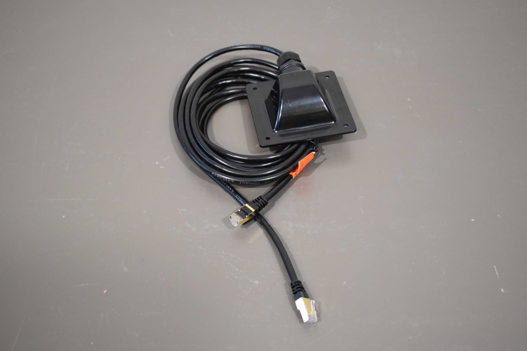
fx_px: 703
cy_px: 176
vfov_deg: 28.1
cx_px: 264
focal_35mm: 48
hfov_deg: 41.1
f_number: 4.5
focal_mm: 32
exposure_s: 1/125
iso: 1100
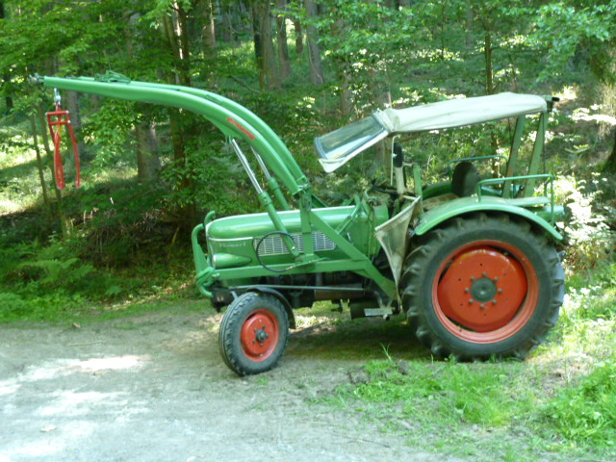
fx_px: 747
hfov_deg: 44.8
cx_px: 308
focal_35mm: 42
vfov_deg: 34.3
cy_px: 231
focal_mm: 6.9
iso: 400
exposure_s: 1/30
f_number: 3.7
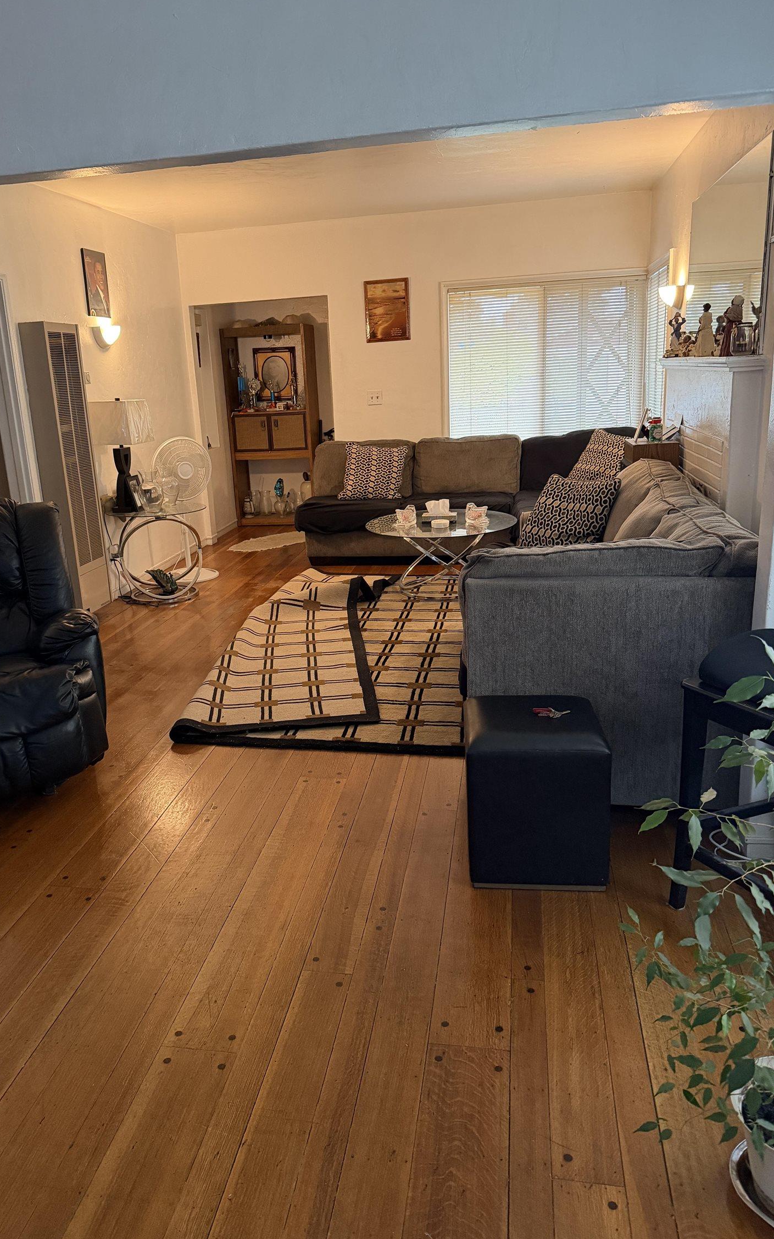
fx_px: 877
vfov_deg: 70.4
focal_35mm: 26
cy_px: 609
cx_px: 343
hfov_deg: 47.5
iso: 500
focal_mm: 6.76
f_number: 1.78
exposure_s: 1/60
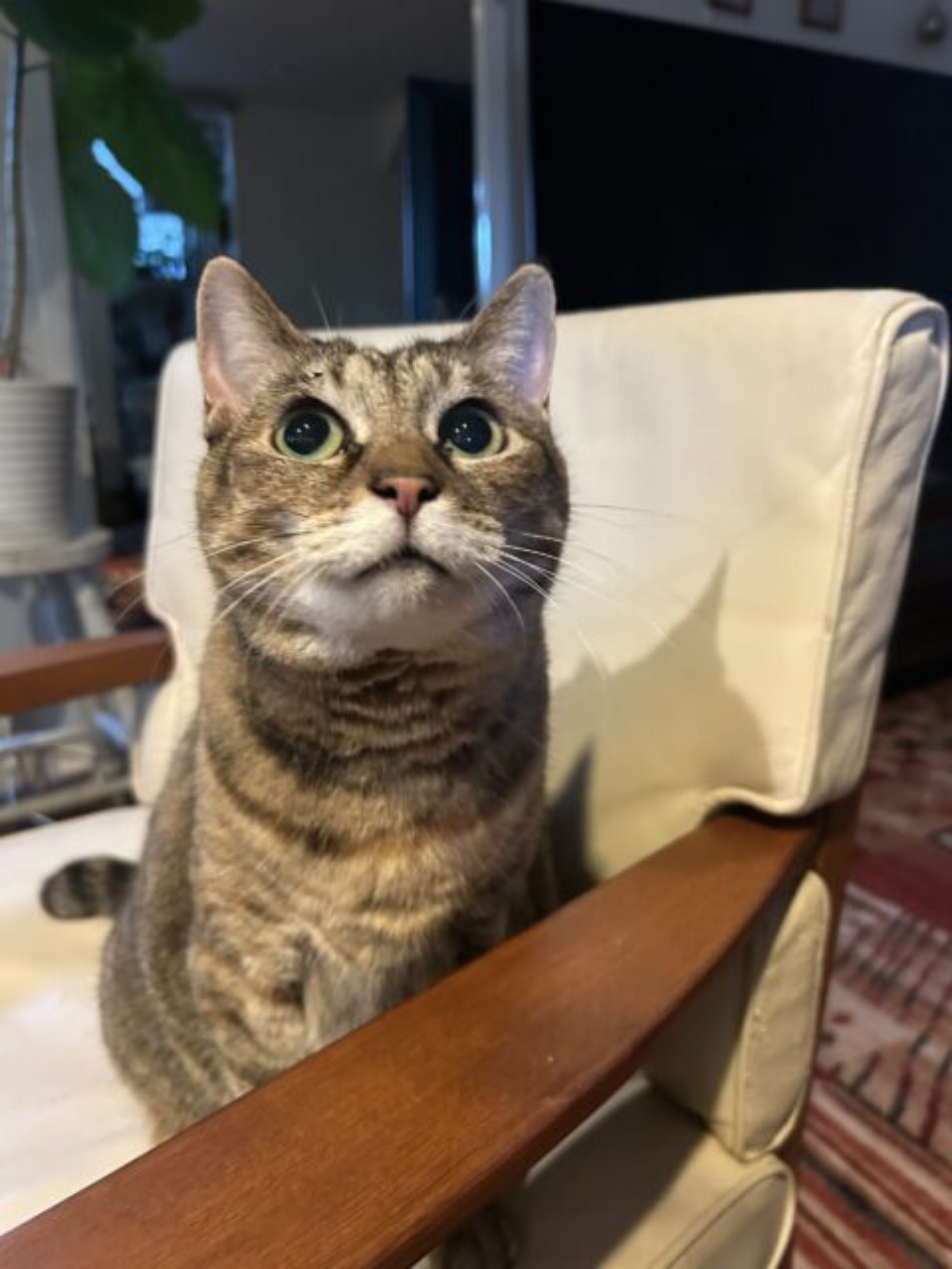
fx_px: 953
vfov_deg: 67.3
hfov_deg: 53.1
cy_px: 634
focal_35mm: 26
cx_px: 476
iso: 500
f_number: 1.5
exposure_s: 1/33
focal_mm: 5.7
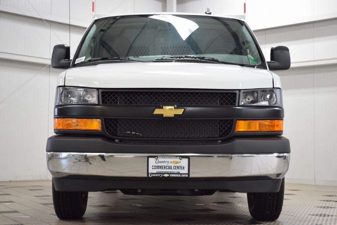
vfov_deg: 21.6
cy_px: 112
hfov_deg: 31.9
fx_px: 590
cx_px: 168
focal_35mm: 63
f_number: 5.3
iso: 1400
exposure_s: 1/60
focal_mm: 42
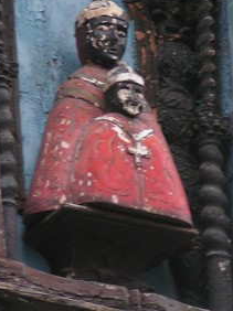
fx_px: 3523
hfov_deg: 3.8
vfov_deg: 5.1
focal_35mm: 392
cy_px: 40
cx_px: 117
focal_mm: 27.5
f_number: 3.5
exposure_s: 1/60
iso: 200
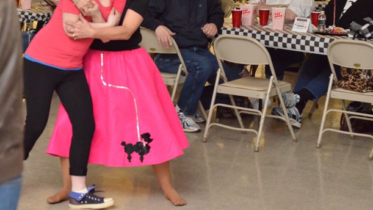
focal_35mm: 109
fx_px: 1078
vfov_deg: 11.1
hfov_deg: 19.5
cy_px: 85
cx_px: 114
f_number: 4
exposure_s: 1/250
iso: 4000
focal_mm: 50
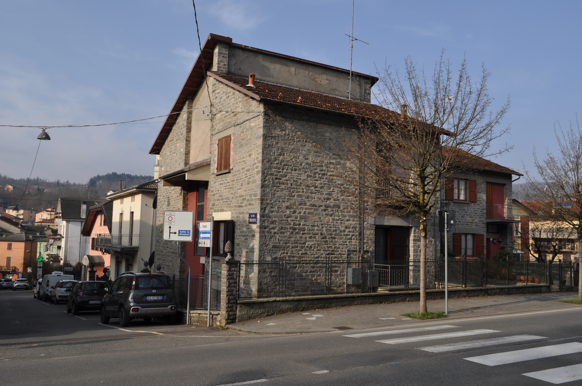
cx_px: 291
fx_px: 484
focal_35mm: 30
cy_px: 193
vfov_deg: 43.5
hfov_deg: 62.0
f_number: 9
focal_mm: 20
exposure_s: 1/320
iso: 200
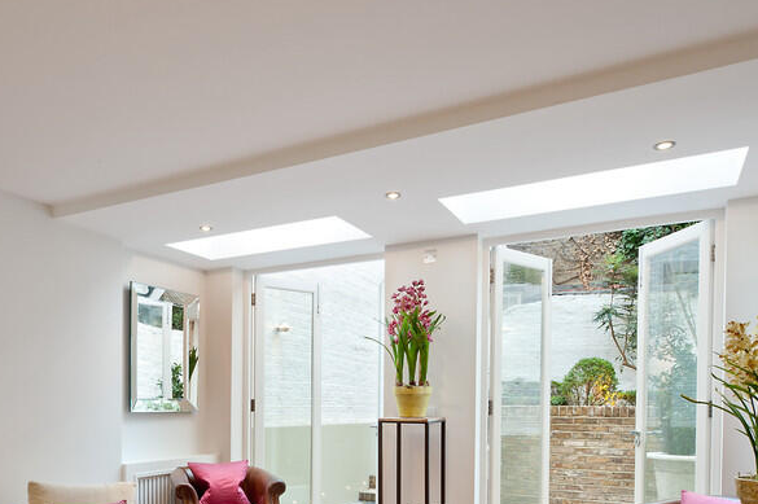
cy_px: 433
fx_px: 589
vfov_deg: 43.2
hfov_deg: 65.1
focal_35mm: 28
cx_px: 314
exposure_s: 1/1.25
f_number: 13
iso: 200
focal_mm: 16
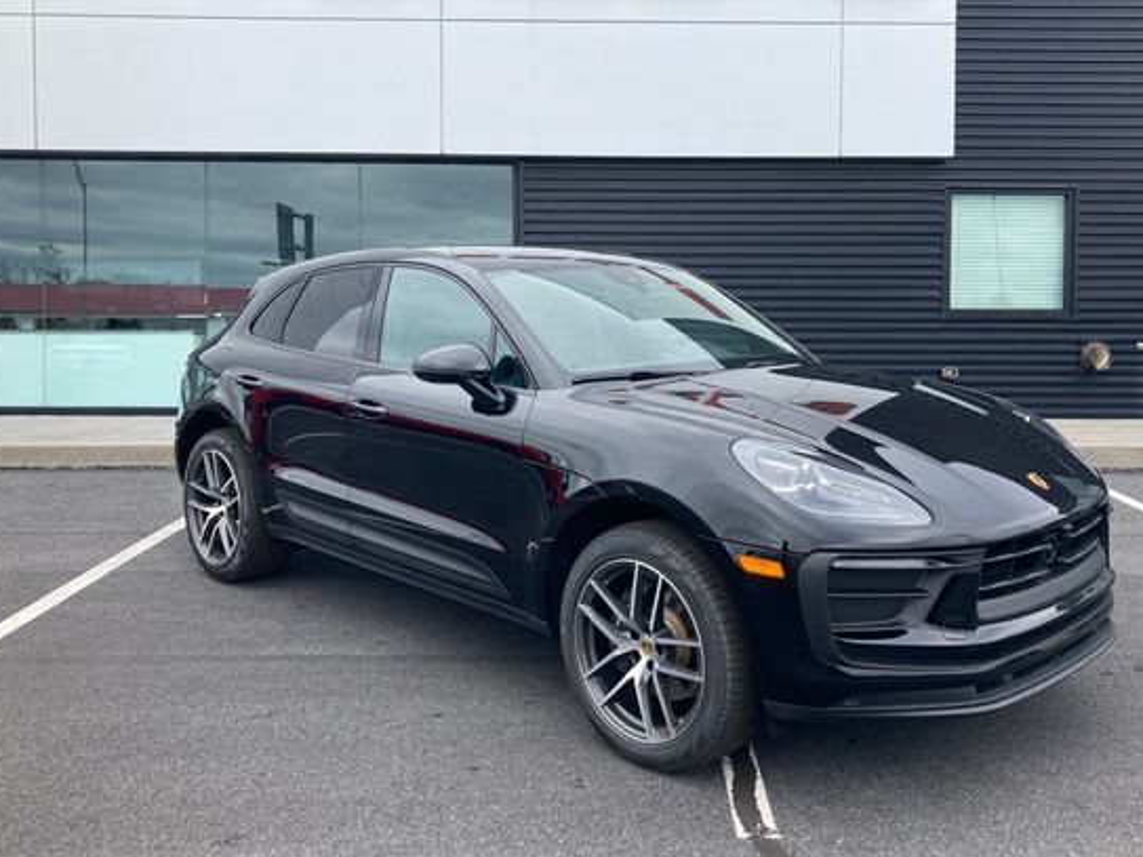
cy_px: 368
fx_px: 1089
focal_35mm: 33
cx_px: 625
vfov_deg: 42.8
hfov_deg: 55.3
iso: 20
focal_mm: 3.99
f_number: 1.8
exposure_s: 1/425
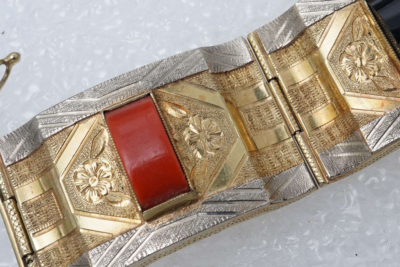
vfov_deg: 17.3
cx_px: 338
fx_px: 878
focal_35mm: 79
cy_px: 118
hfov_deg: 25.1
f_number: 22
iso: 500
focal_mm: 30
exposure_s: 1/125
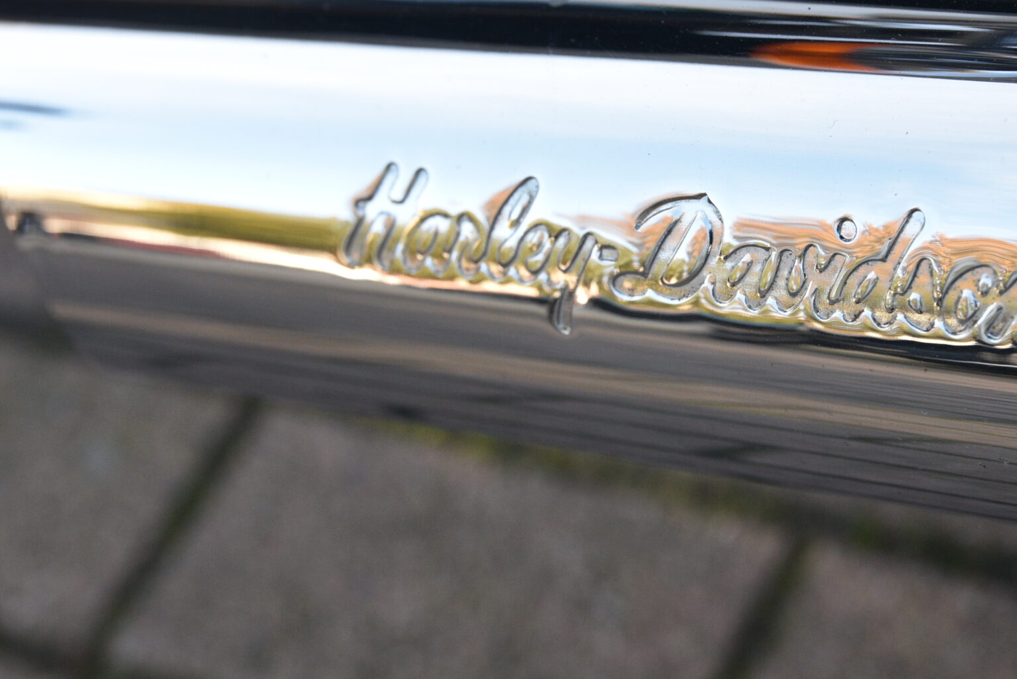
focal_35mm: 117
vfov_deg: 11.7
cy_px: 299
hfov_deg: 17.4
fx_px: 3306
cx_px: 684
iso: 1000
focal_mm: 70
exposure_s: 1/250
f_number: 8
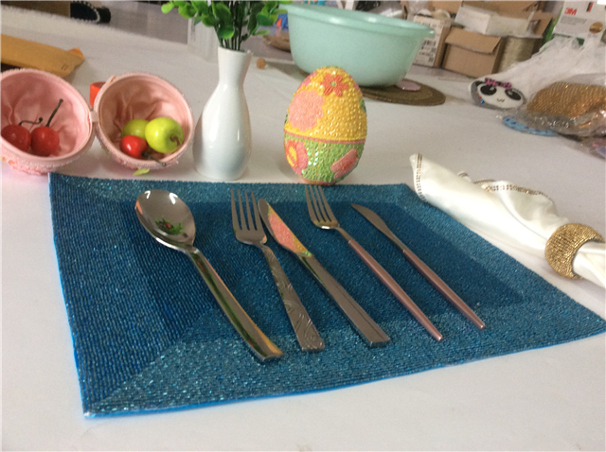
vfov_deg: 44.1
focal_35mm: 32
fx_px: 559
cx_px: 303
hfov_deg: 56.9
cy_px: 226
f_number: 2.4
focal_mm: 3.3
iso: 80
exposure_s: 1/25
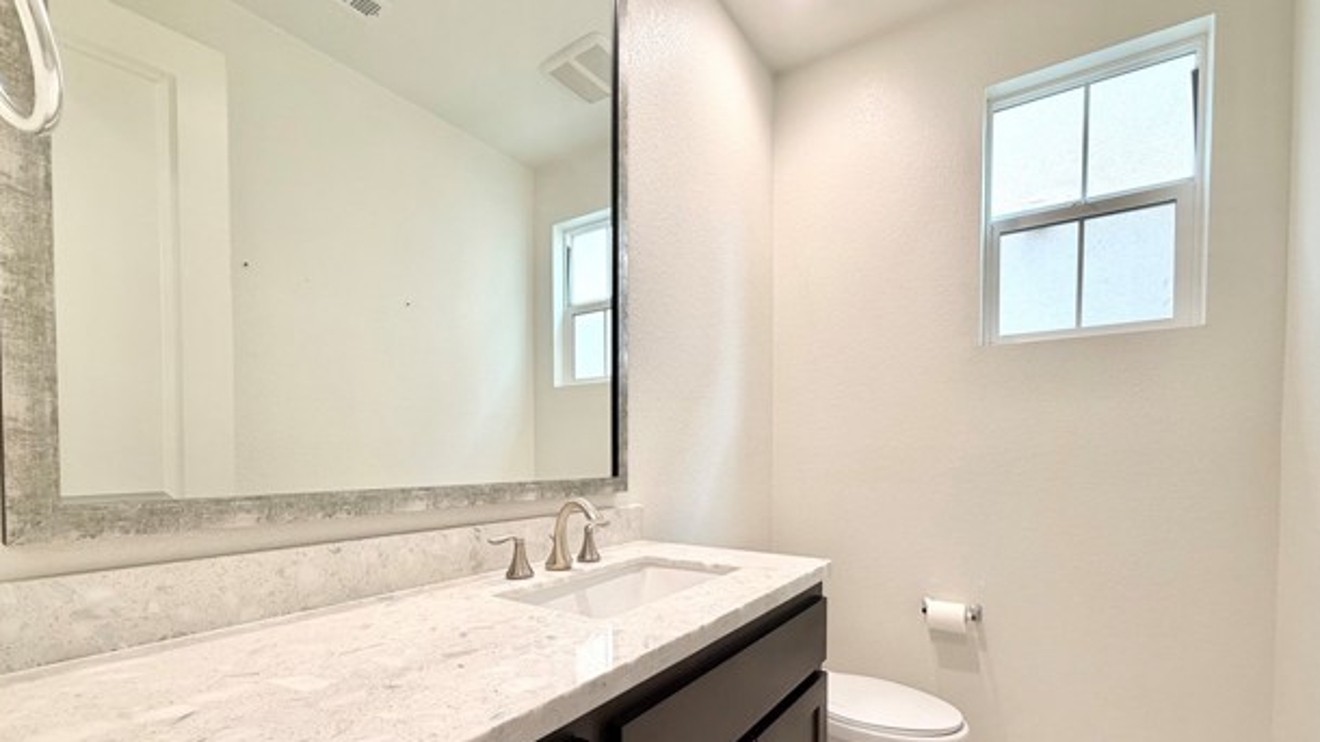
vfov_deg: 66.0
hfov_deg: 99.4
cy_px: 467
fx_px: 560
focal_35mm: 16
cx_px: 675
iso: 100
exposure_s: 1/120
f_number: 2.2
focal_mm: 2.22
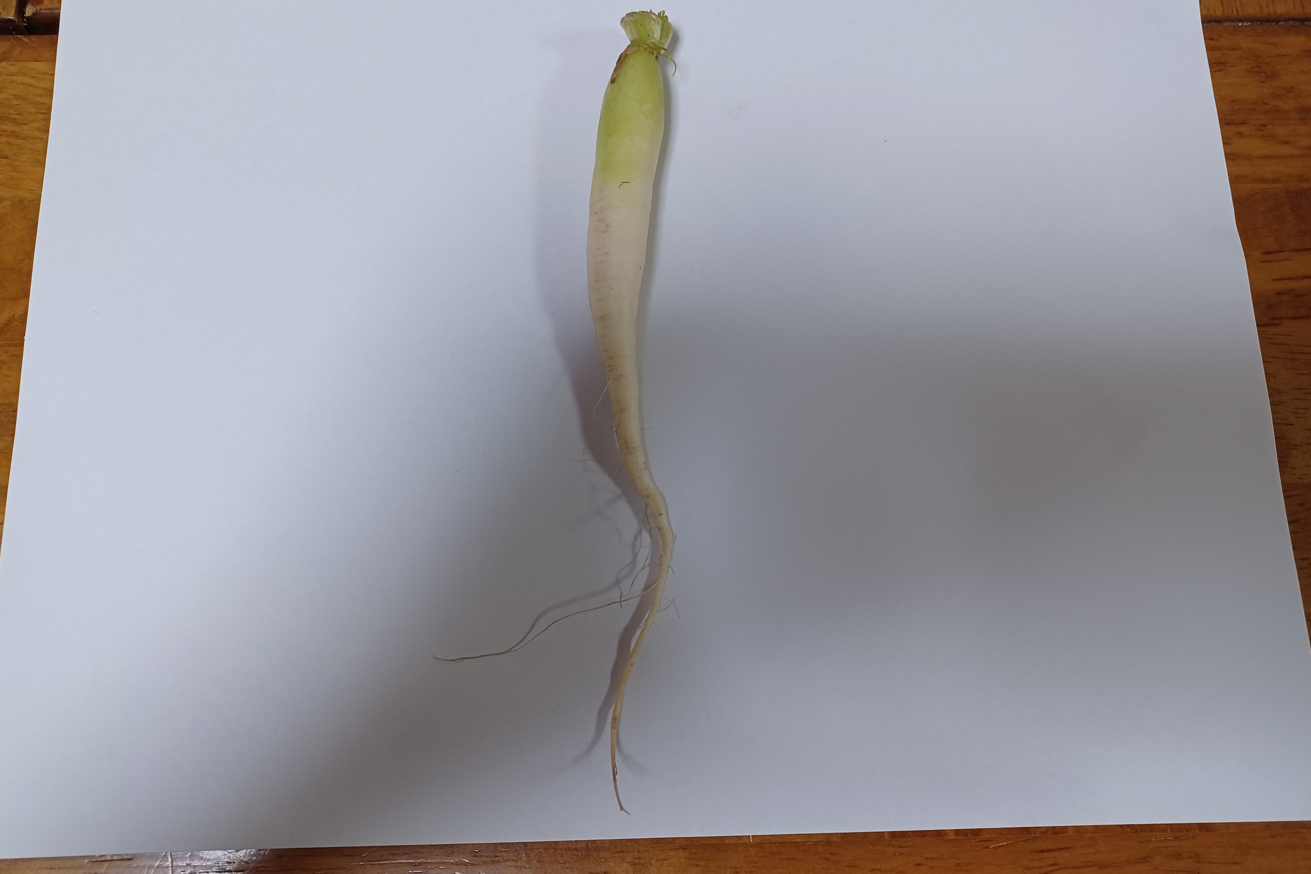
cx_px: 632
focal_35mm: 27
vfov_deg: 47.9
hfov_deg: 67.4
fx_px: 983
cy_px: 415
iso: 250
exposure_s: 1/40
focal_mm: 4.6
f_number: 1.8
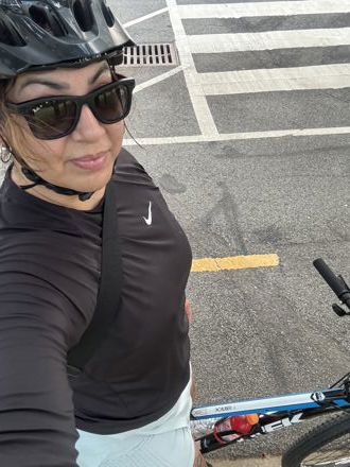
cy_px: 234
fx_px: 404
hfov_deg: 46.8
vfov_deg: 60.0
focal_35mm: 30
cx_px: 175
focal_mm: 2.69
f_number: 1.9
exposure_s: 1/58
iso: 320
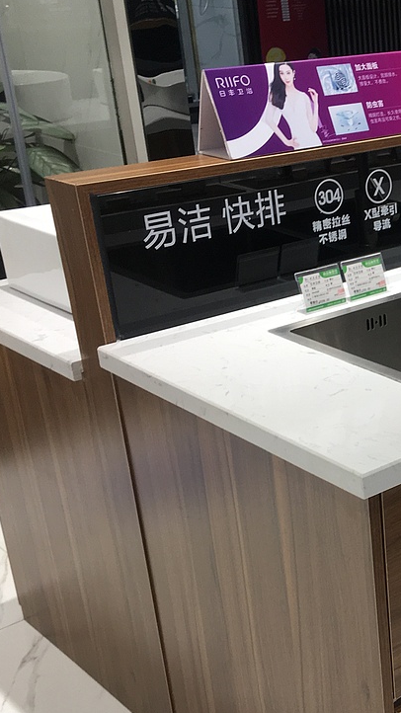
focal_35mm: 56
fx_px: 1059
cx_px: 530
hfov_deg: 19.6
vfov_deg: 37.0
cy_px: 455
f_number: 2.2
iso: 32
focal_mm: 4.15
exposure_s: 1/50
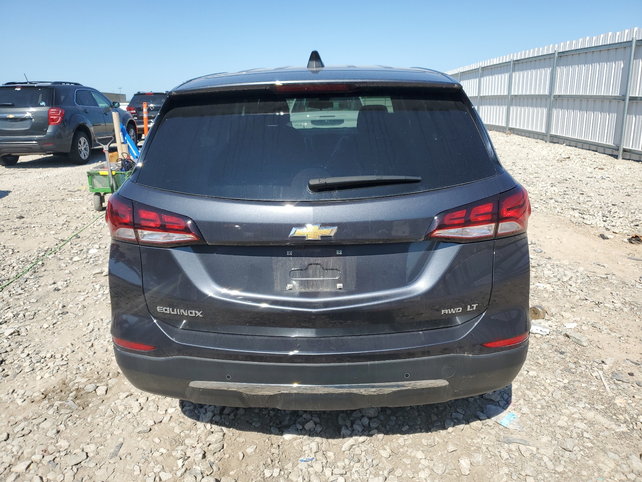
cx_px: 321
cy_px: 241
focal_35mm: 26
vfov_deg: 53.1
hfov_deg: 67.3
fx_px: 482
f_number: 1.5
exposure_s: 1/2500
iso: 50
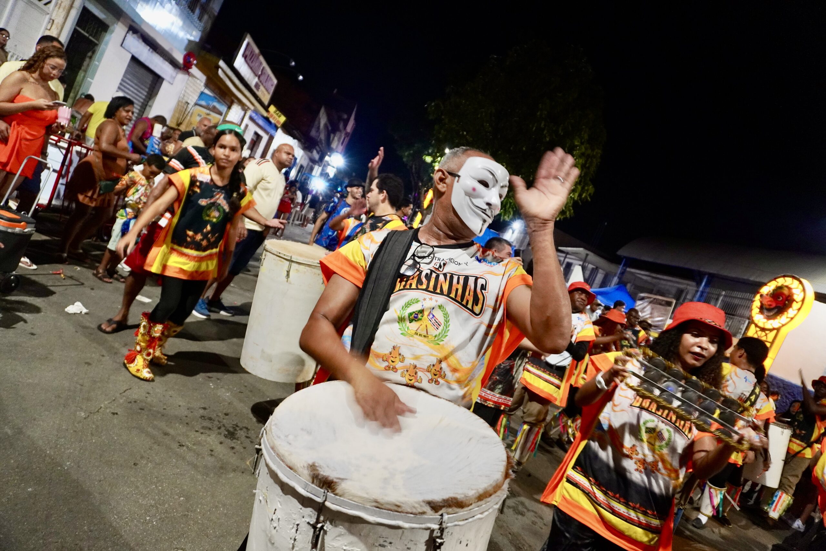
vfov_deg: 53.1
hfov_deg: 73.7
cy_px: 276
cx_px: 413
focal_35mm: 24
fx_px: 551
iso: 1600
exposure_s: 1/60
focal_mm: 16
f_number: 4
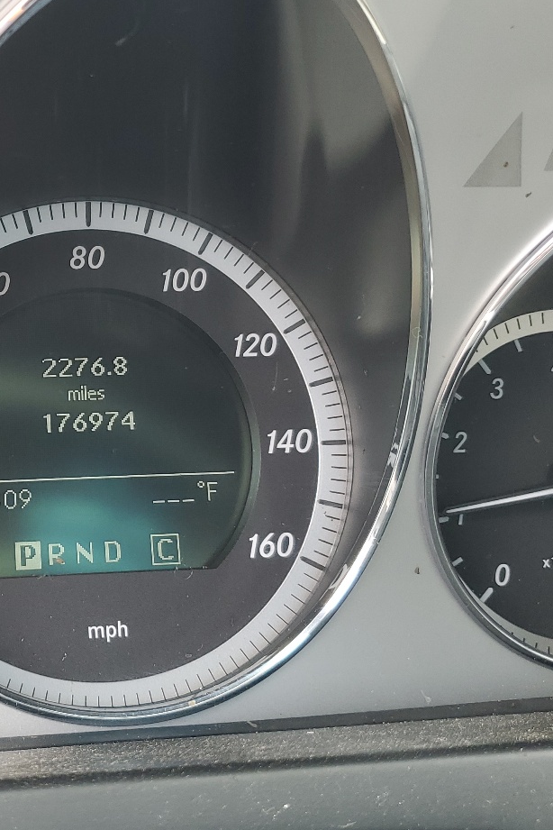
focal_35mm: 47
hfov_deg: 27.6
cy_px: 393
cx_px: 50
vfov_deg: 41.9
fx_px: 1083
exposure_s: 1/123
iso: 50
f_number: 1.5
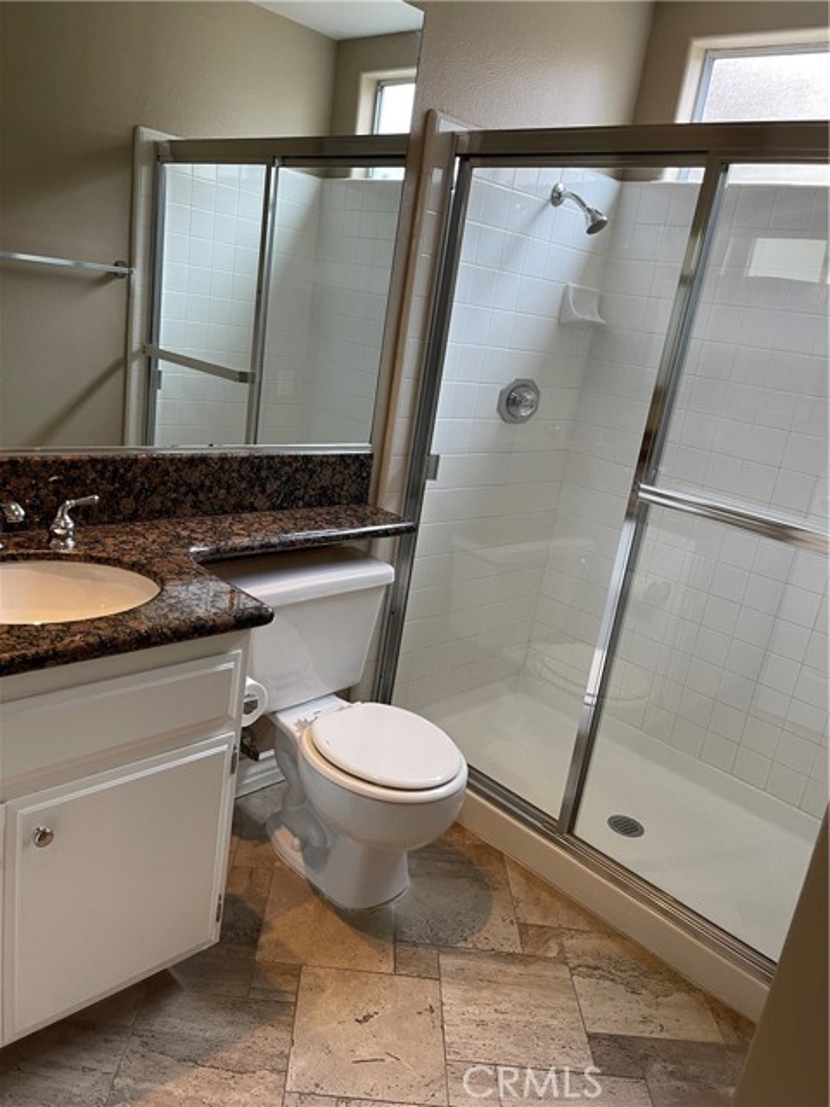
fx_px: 831
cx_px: 415
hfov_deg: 53.1
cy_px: 554
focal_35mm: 26
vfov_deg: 67.3
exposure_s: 1/60
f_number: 1.6
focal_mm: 5.1
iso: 100
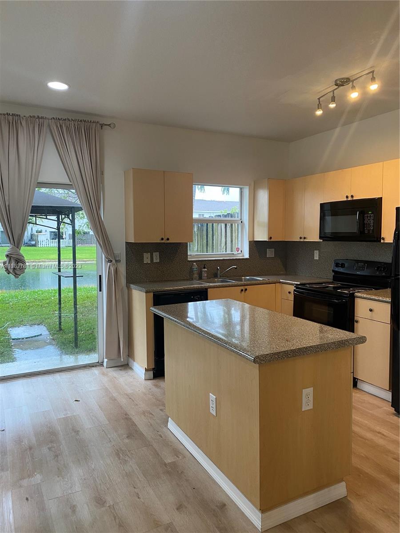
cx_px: 200
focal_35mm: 26
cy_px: 266
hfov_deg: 53.1
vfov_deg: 67.3
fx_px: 401
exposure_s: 1/60
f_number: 1.8
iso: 80
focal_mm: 4.25
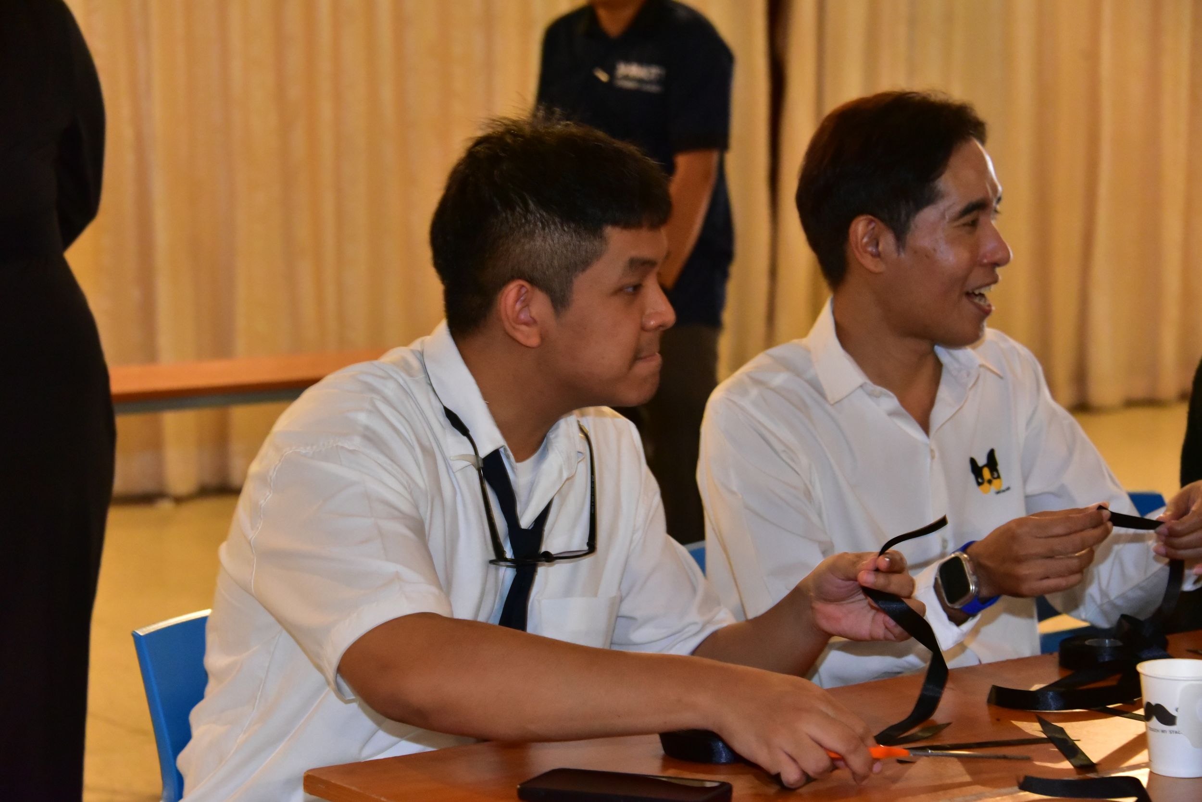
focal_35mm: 98
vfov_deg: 14.0
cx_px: 601
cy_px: 401
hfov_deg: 20.8
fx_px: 3273
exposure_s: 1/100
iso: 8000
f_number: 6.3
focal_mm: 98
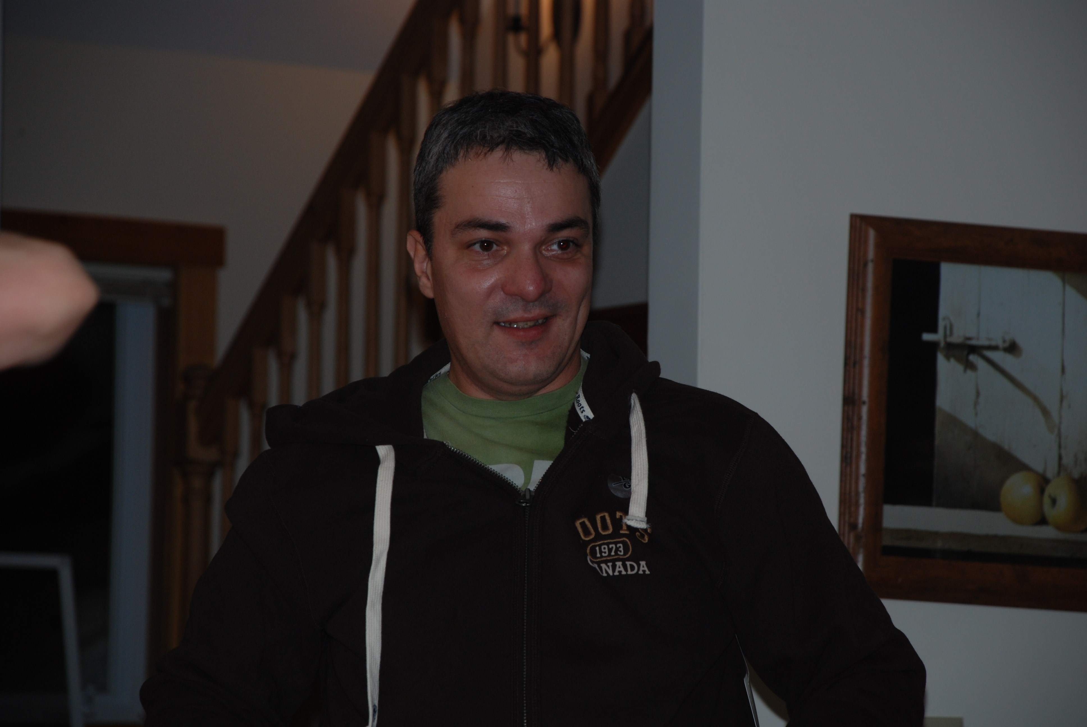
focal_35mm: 168
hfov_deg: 12.2
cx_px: 544
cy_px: 364
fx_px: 5079
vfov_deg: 8.2
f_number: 5.6
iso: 200
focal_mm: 112
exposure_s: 1/60
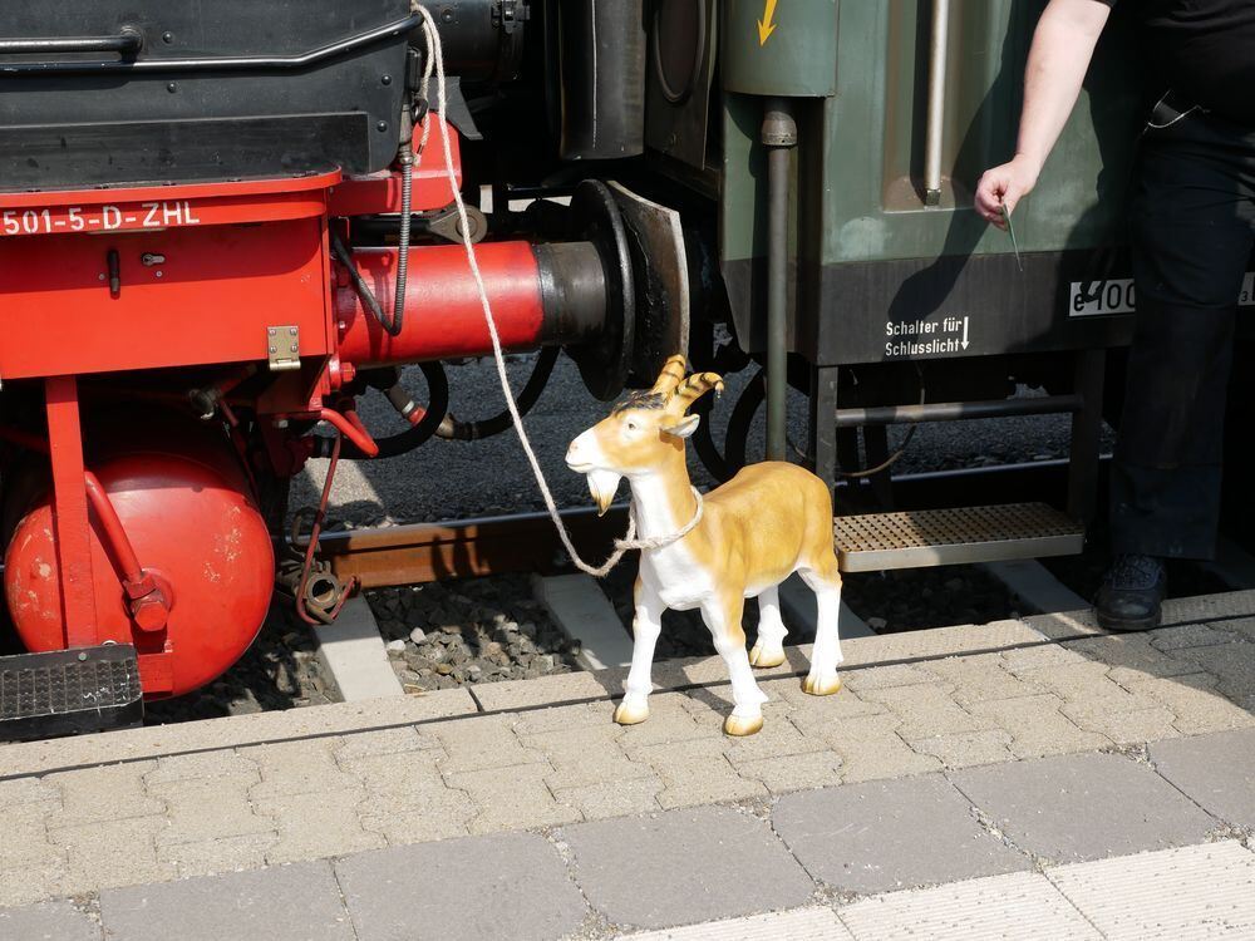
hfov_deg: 32.2
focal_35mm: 60
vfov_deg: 24.4
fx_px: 2175
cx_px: 628
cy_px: 470
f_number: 5.6
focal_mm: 30
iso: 200
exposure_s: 1/500
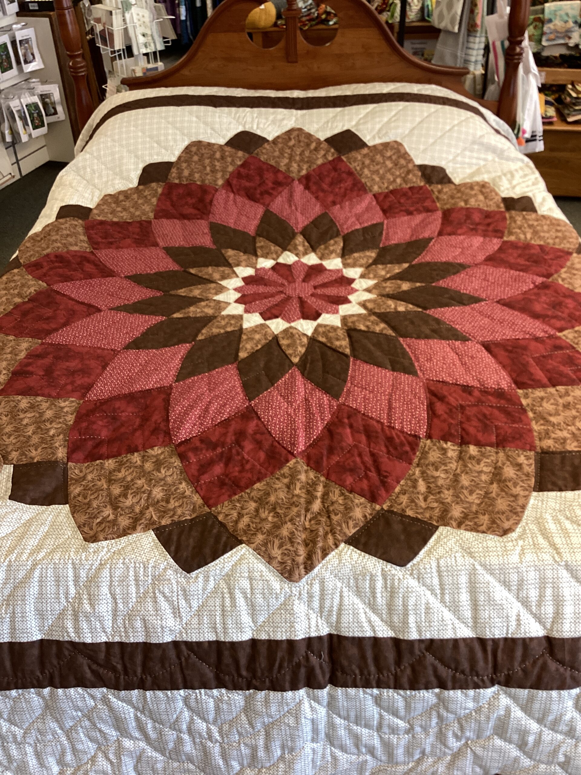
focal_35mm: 31
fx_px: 694
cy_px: 388
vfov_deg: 58.4
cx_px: 290
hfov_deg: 45.4
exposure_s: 1/60
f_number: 2.4
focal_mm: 3.3
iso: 125
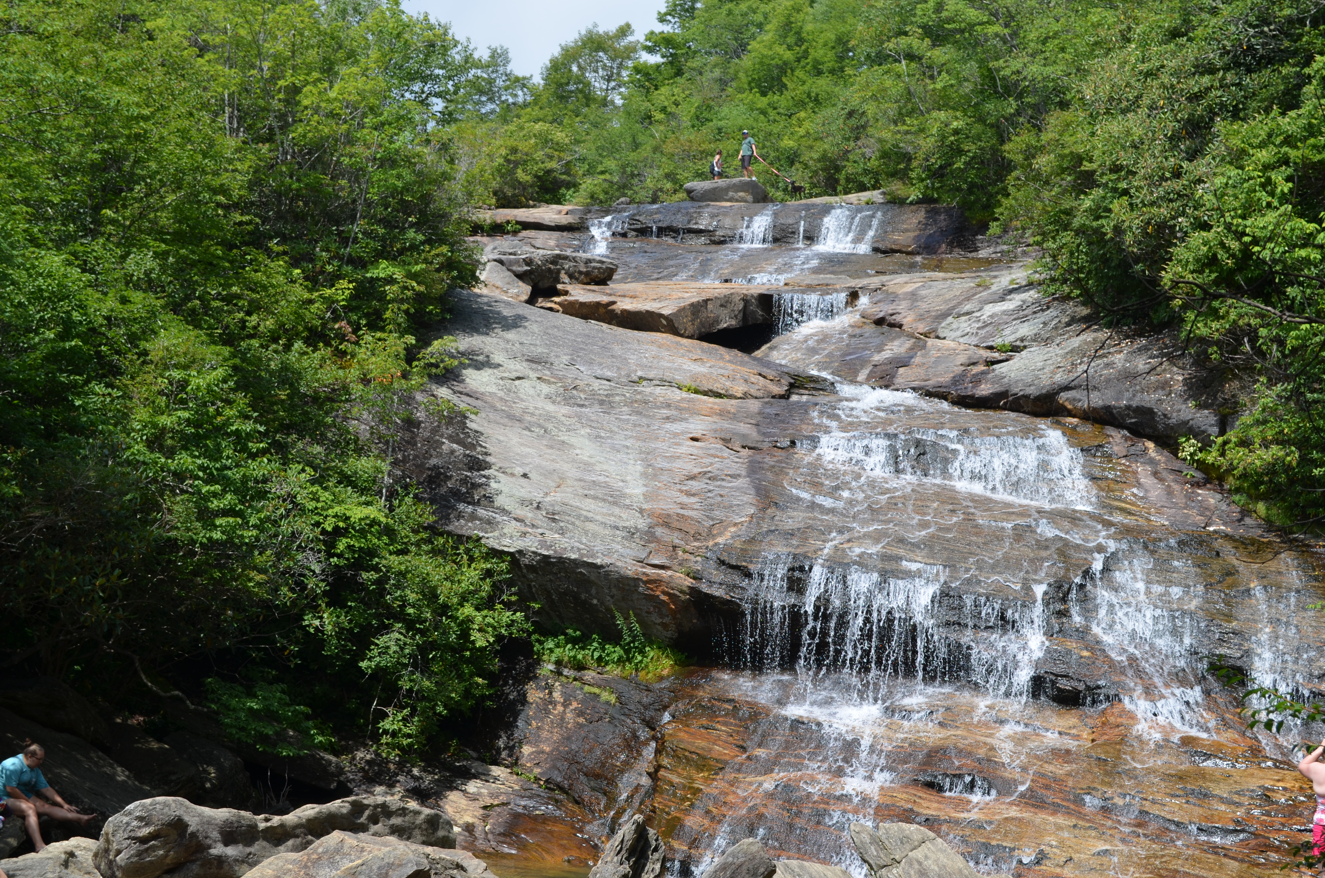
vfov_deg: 23.7
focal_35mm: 57
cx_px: 662
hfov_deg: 35.1
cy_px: 439
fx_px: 2094
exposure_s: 1/250
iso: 110
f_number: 8
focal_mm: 38
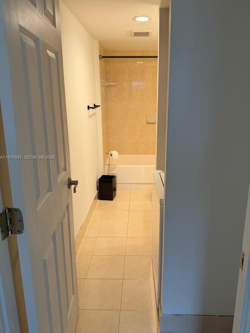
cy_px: 158
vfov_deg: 67.3
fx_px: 250
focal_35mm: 26
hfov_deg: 53.0
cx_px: 135
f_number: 1.78
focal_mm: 6.76
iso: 125
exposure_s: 1/60
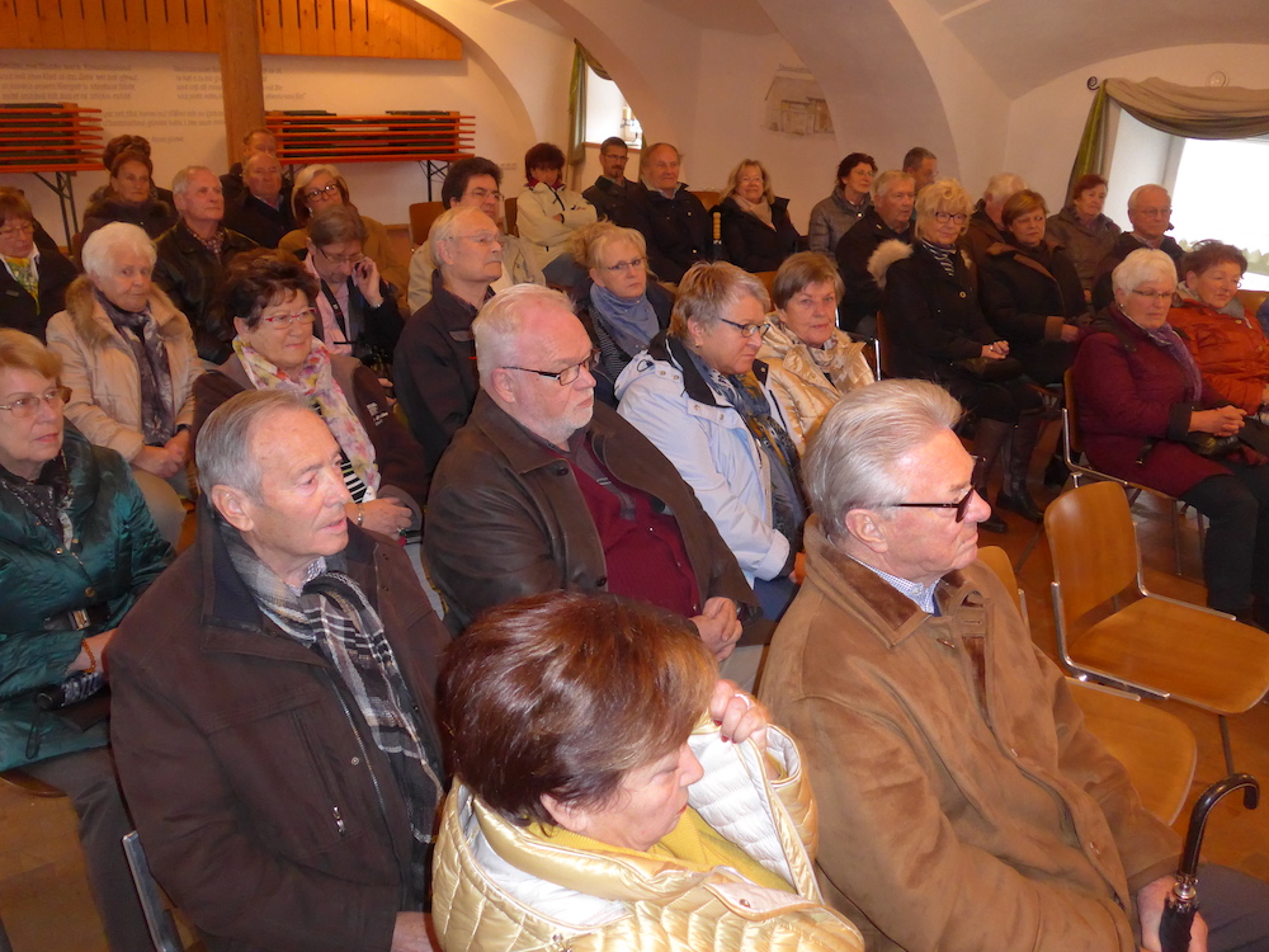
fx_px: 1063
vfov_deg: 48.2
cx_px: 634
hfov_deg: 61.7
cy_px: 476
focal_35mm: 29
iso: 800
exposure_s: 1/60
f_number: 2
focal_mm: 6
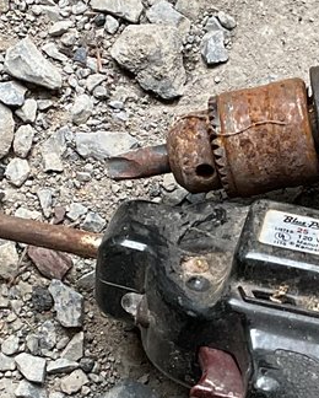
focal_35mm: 132
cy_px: 300
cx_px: 293
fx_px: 1555
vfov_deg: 14.5
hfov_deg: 11.6
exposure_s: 1/120
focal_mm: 3
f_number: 1.8
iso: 25
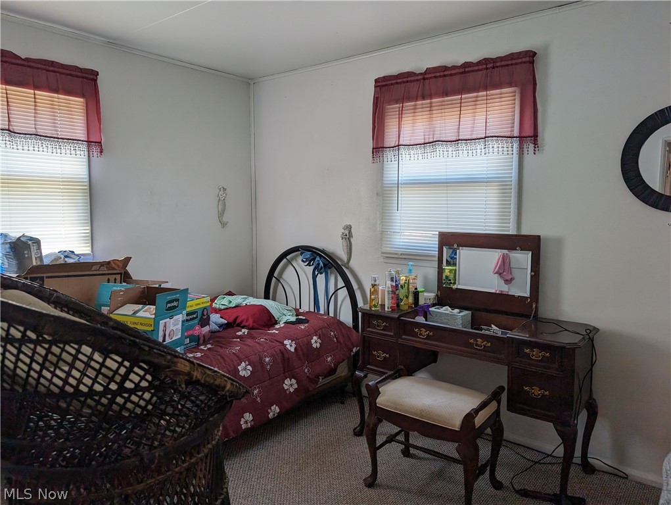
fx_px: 466
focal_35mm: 24
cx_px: 336
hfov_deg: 71.5
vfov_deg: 56.9
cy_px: 252
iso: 54
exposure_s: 1/134
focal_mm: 6.9
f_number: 1.68
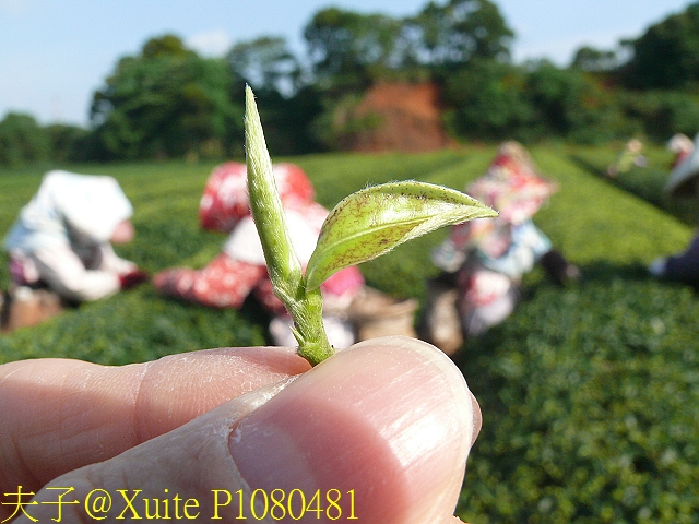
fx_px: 707
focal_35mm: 35
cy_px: 262
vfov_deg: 40.7
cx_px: 350
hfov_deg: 52.6
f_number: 7.1
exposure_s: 1/400
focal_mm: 7.4
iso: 200
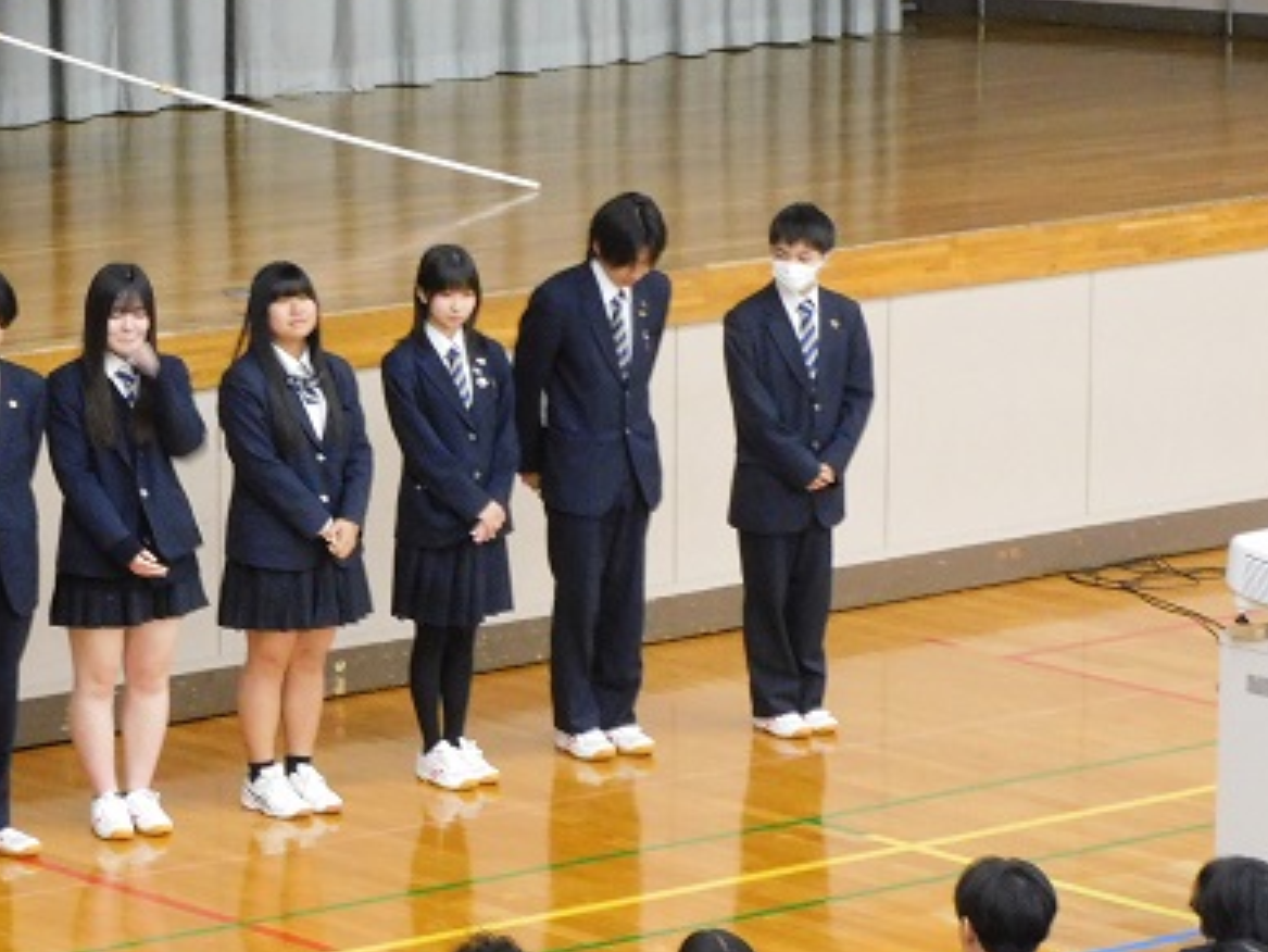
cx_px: 248
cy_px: 525
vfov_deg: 7.9
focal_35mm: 189
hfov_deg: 10.4
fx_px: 6925
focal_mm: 20.6
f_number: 5
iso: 800
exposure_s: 1/13
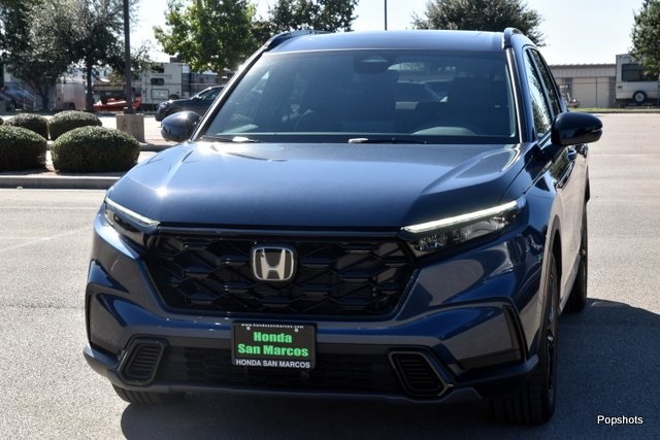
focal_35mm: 75
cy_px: 220
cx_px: 330
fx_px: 1375
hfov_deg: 27.0
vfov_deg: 18.2
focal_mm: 50
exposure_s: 1/320
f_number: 9
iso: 200
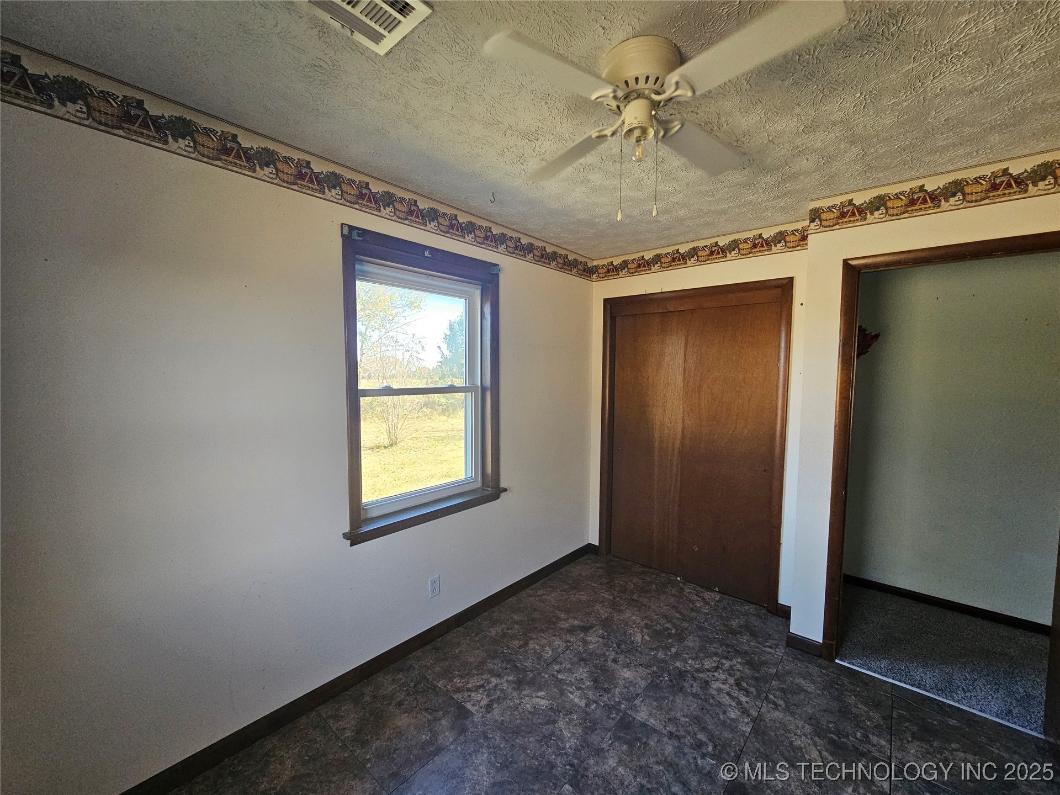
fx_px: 398
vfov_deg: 89.9
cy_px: 398
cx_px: 530
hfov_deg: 106.2
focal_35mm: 13
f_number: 2.2
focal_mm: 2.2
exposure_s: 1/60
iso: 125
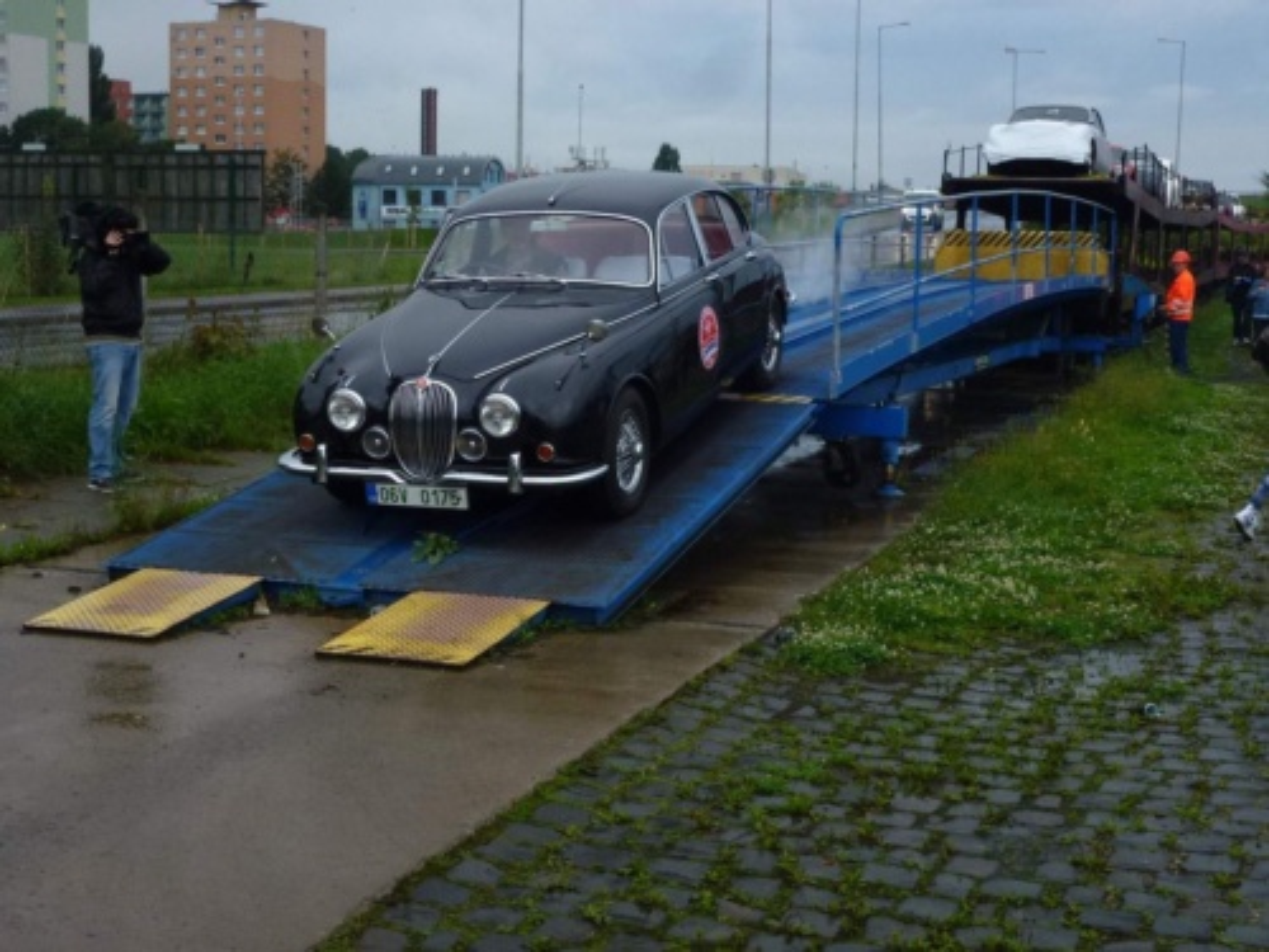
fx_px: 1796
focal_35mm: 49
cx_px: 634
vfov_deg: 29.7
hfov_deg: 38.9
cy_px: 476
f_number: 4.1
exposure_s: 1/80
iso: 160
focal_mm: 8.7
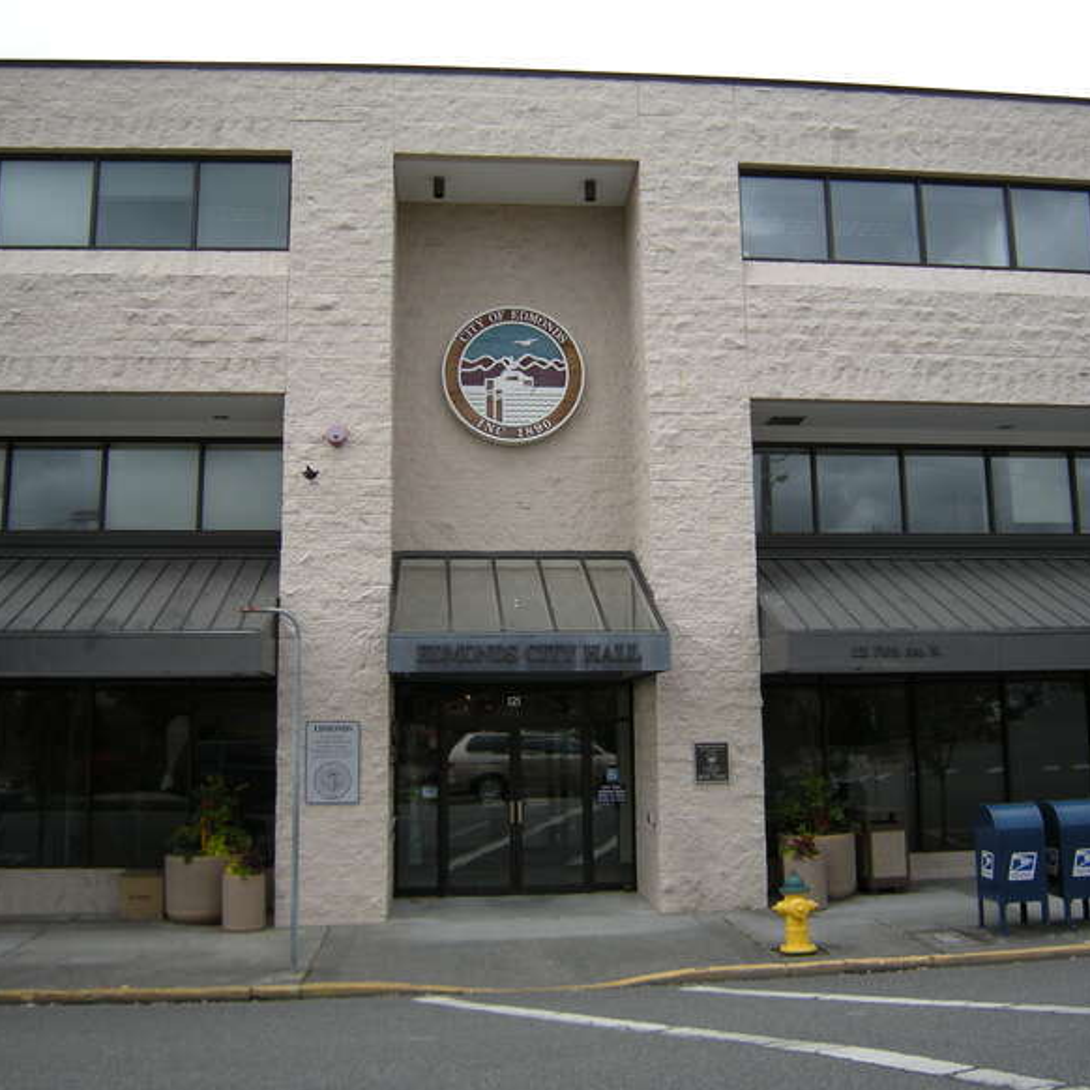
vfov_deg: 48.4
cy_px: 558
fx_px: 1211
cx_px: 530
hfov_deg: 48.4
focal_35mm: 34
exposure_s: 1/460
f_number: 2.8
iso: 64
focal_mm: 4.7
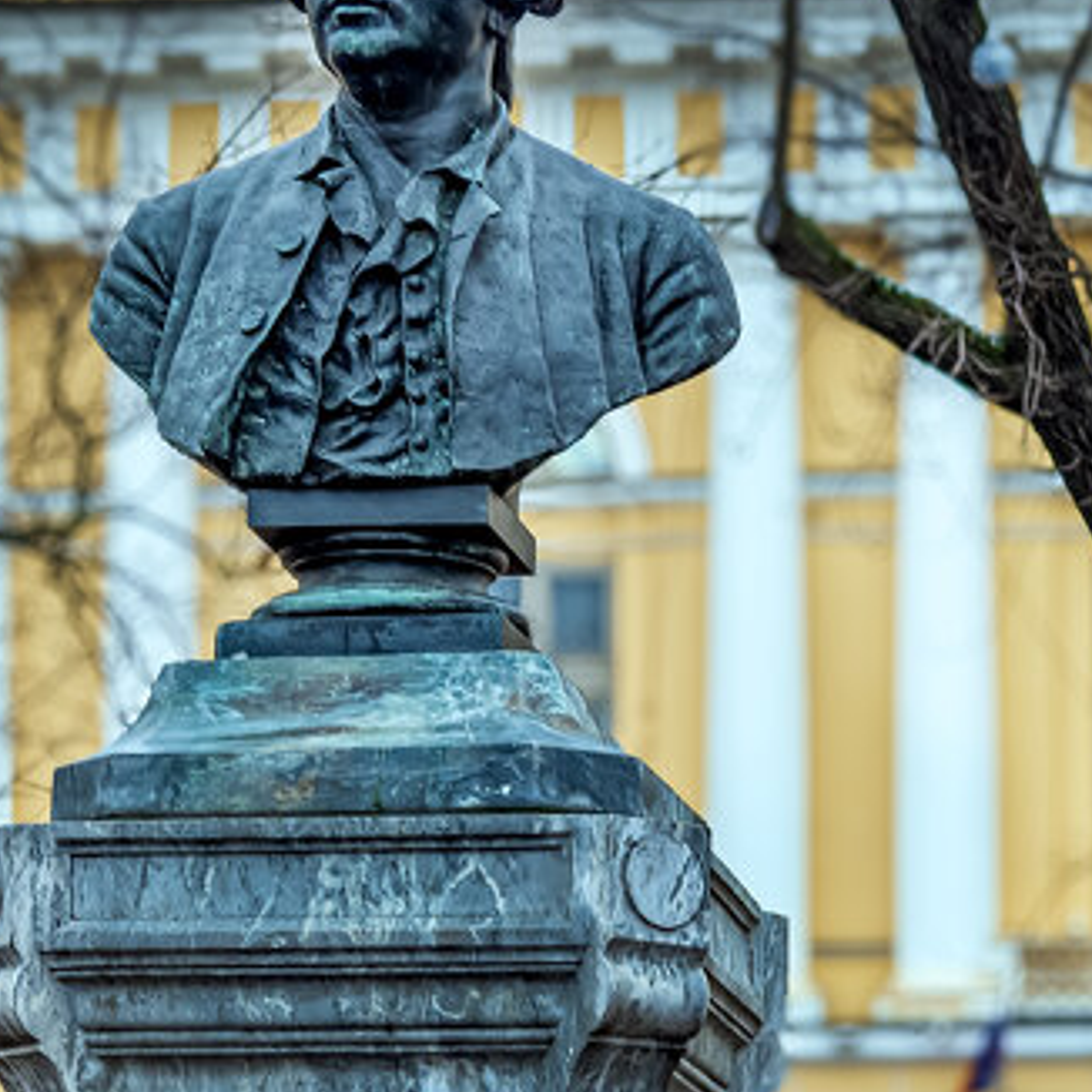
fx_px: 4925
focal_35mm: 138
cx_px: 328
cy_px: 729
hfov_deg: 12.6
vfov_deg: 12.6
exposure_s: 1/8
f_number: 4
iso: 64
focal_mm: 44
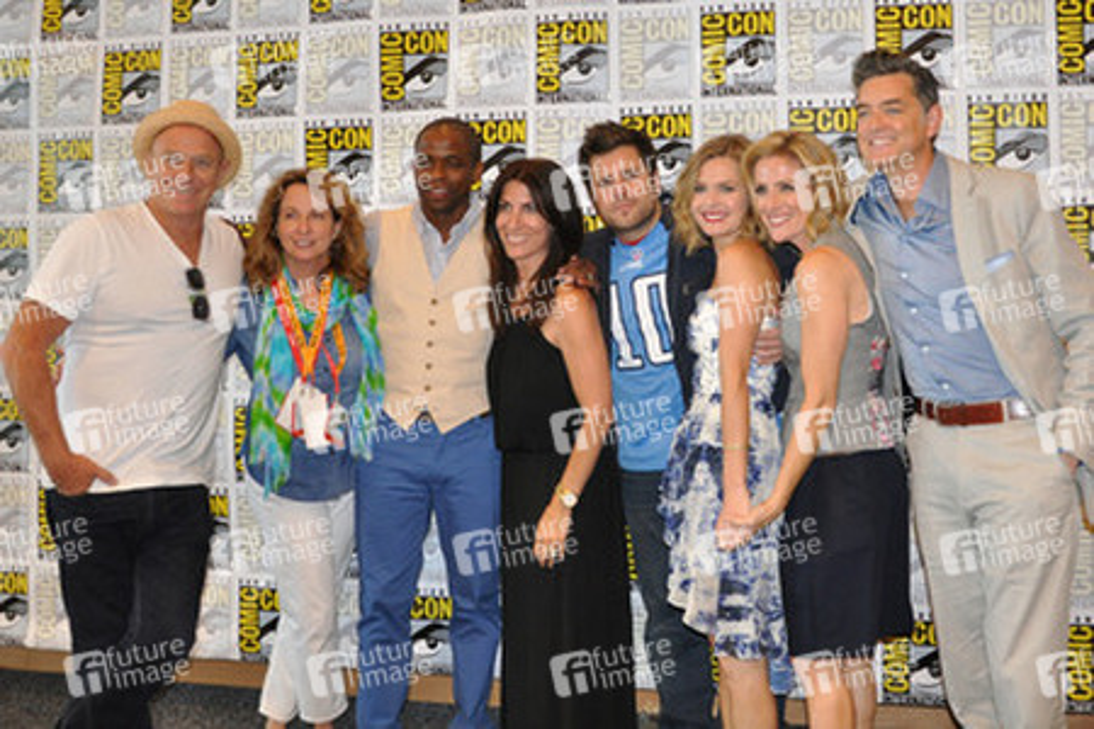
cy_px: 364
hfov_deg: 67.4
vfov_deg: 47.9
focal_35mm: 27
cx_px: 547
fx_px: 820
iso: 1000
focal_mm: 18
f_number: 4.5
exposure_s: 1/60
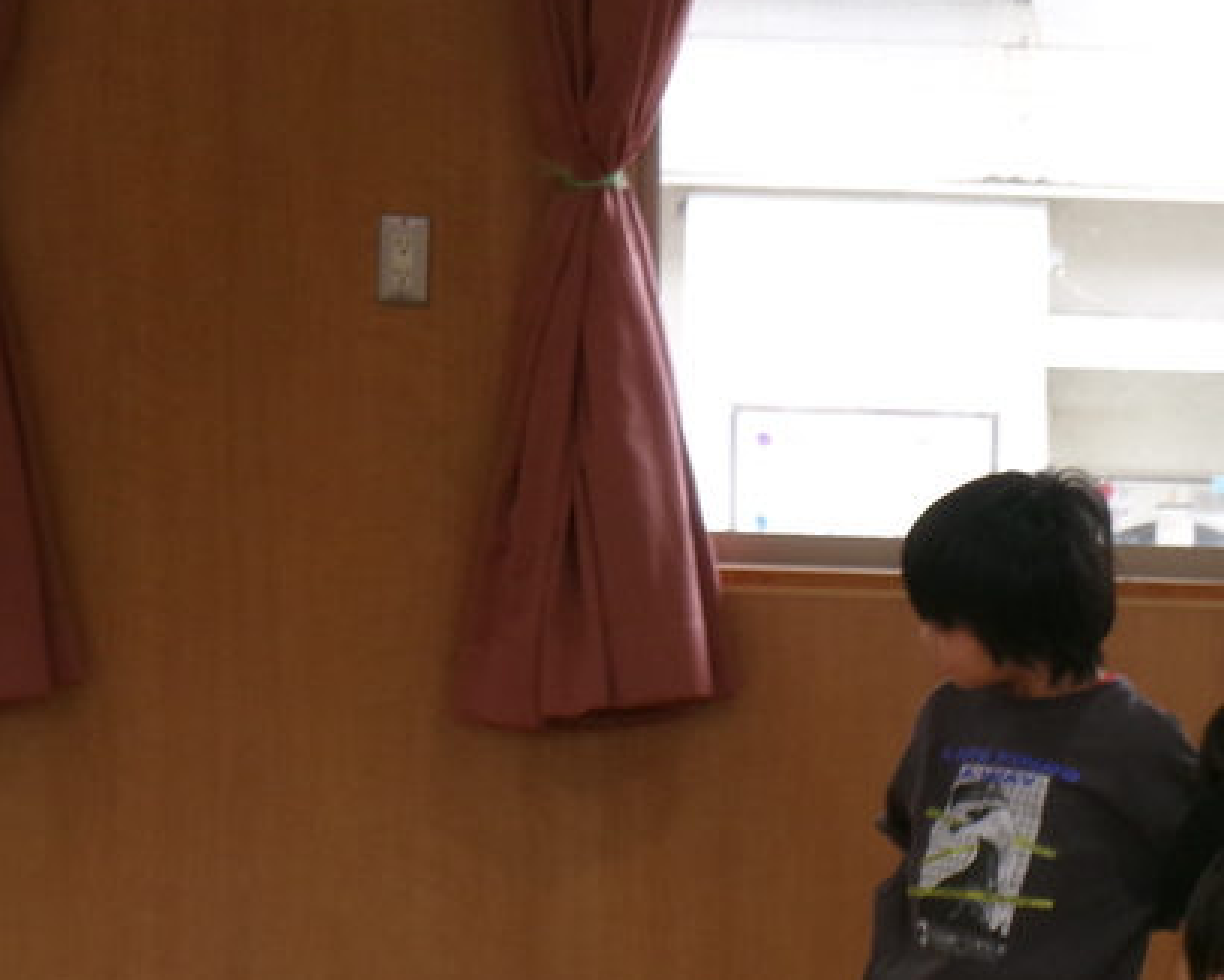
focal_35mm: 187
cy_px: 995
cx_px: 1260
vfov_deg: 8.2
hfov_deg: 10.2
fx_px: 6777
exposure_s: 1/34
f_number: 5.4
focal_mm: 14
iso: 156
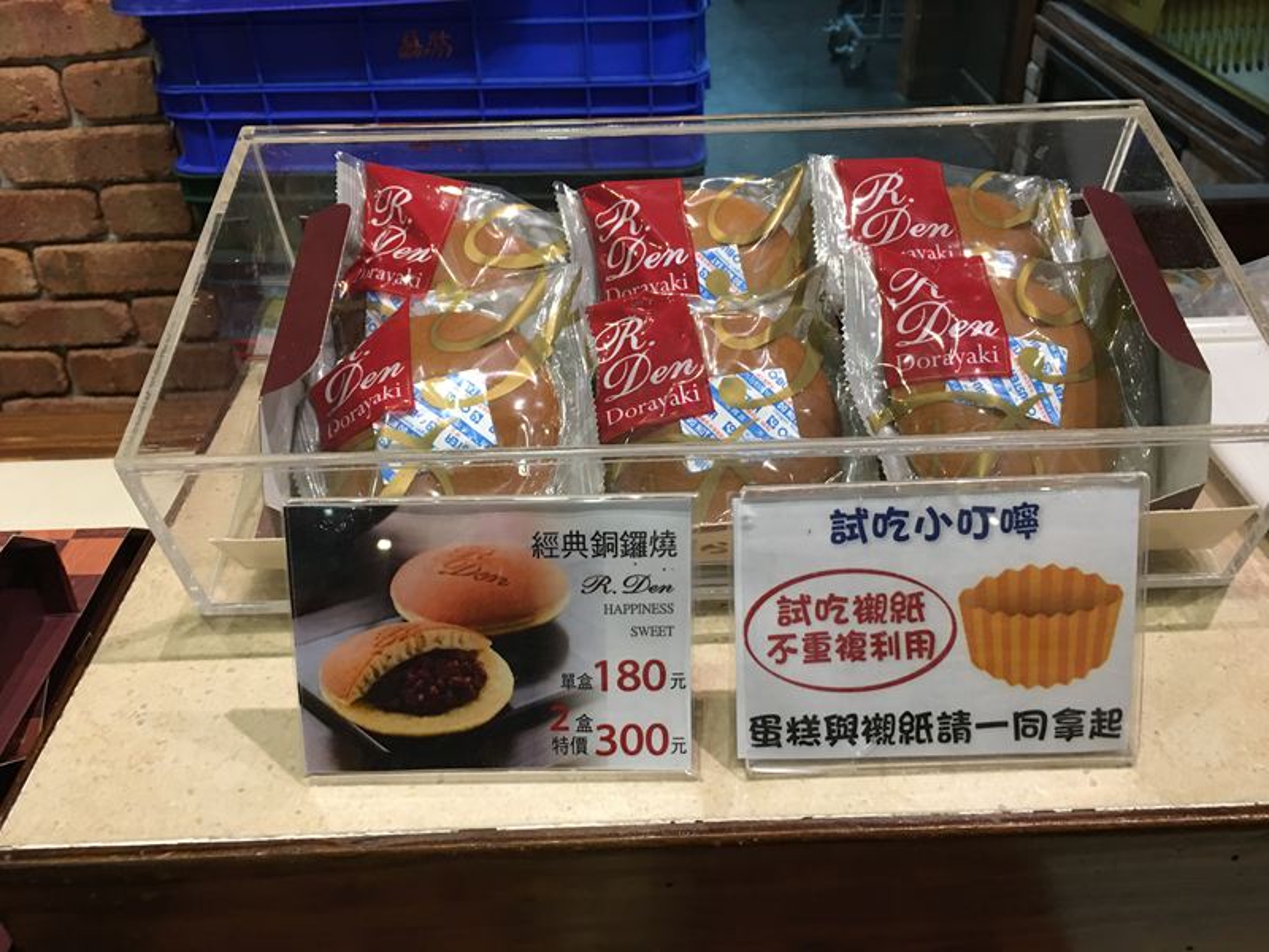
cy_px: 476
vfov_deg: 48.2
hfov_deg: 61.7
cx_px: 634
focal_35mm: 29
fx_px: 1063
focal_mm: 4.15
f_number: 2.2
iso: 64
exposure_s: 1/15
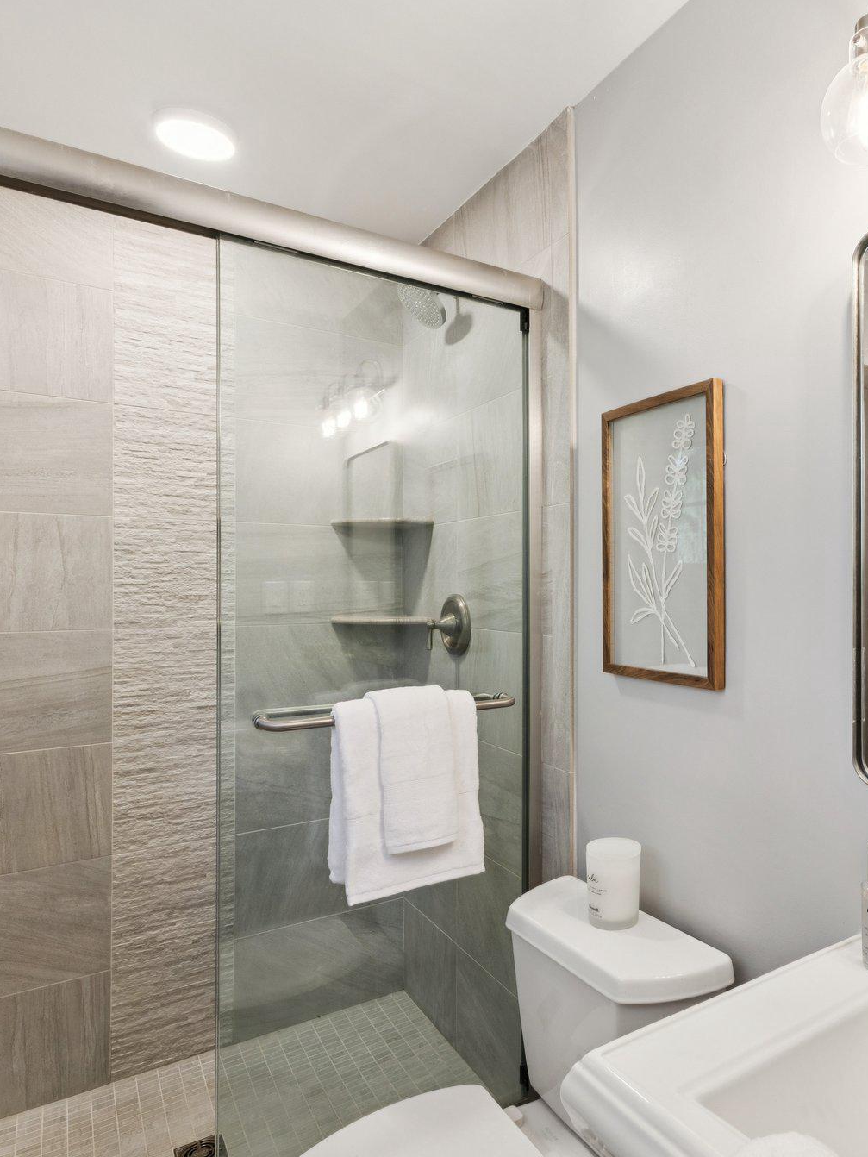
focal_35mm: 22
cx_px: 604
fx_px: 735
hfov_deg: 59.1
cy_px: 573
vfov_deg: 76.4
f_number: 9
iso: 250
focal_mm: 10
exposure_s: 1/10
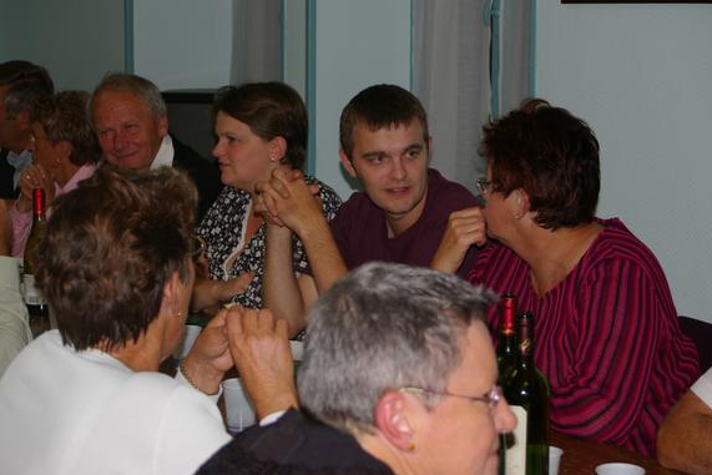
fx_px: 1662
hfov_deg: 24.2
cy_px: 216
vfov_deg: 16.3
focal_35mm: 84
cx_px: 358
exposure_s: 1/60
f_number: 5.6
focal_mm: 50
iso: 200
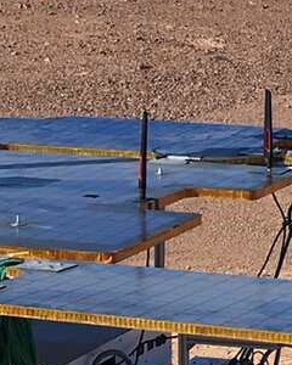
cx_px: 155
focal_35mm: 181
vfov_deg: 10.7
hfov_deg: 8.5
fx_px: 1955
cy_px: 119
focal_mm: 4.15
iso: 25
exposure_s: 1/2137
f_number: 2.2
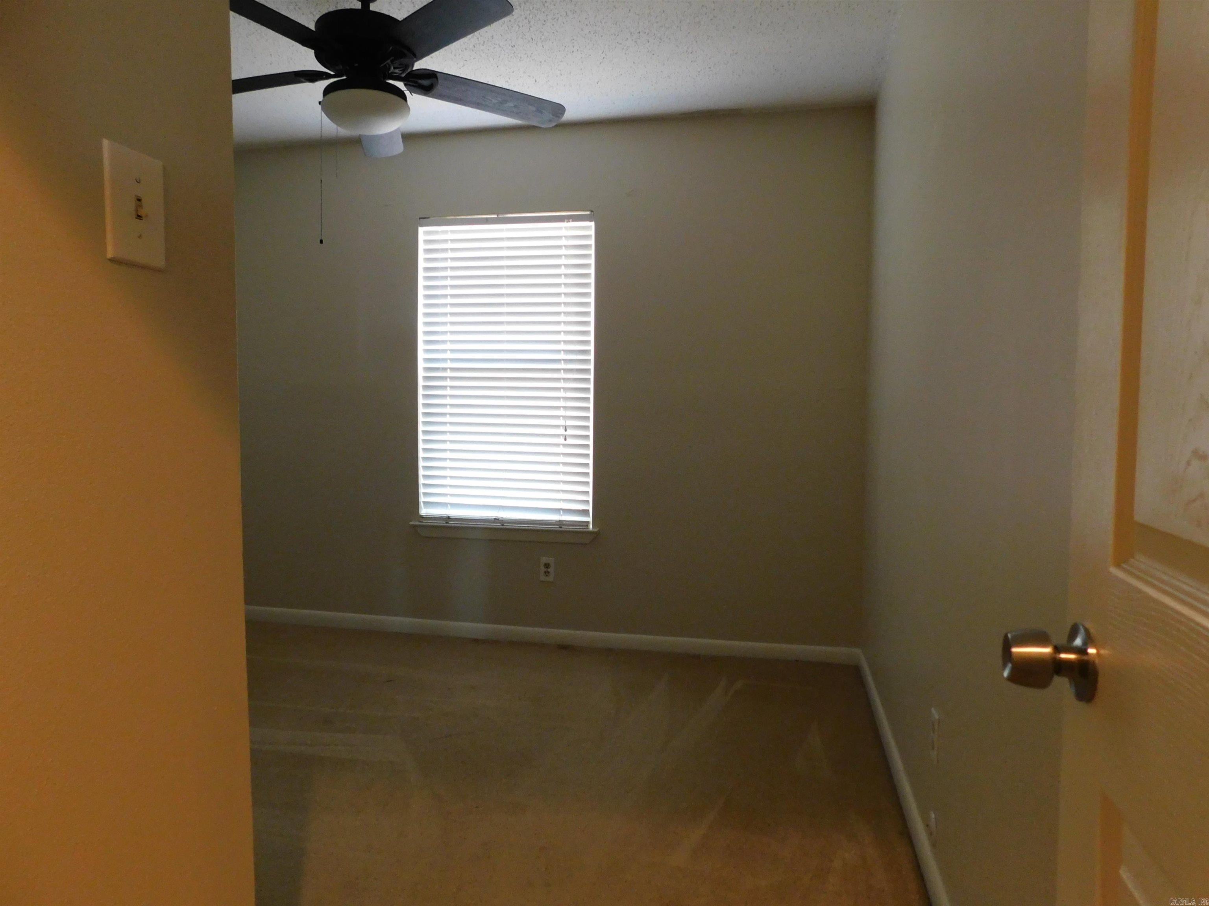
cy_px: 453
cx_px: 604
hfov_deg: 73.9
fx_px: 803
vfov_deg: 58.9
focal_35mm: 23
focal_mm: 4
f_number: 3
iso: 400
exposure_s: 1/15
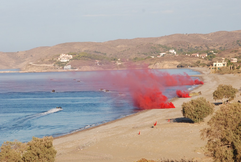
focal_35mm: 150
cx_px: 120
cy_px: 81
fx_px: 1006
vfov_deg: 9.2
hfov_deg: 13.7
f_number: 10
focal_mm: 100
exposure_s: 1/1600
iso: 1000
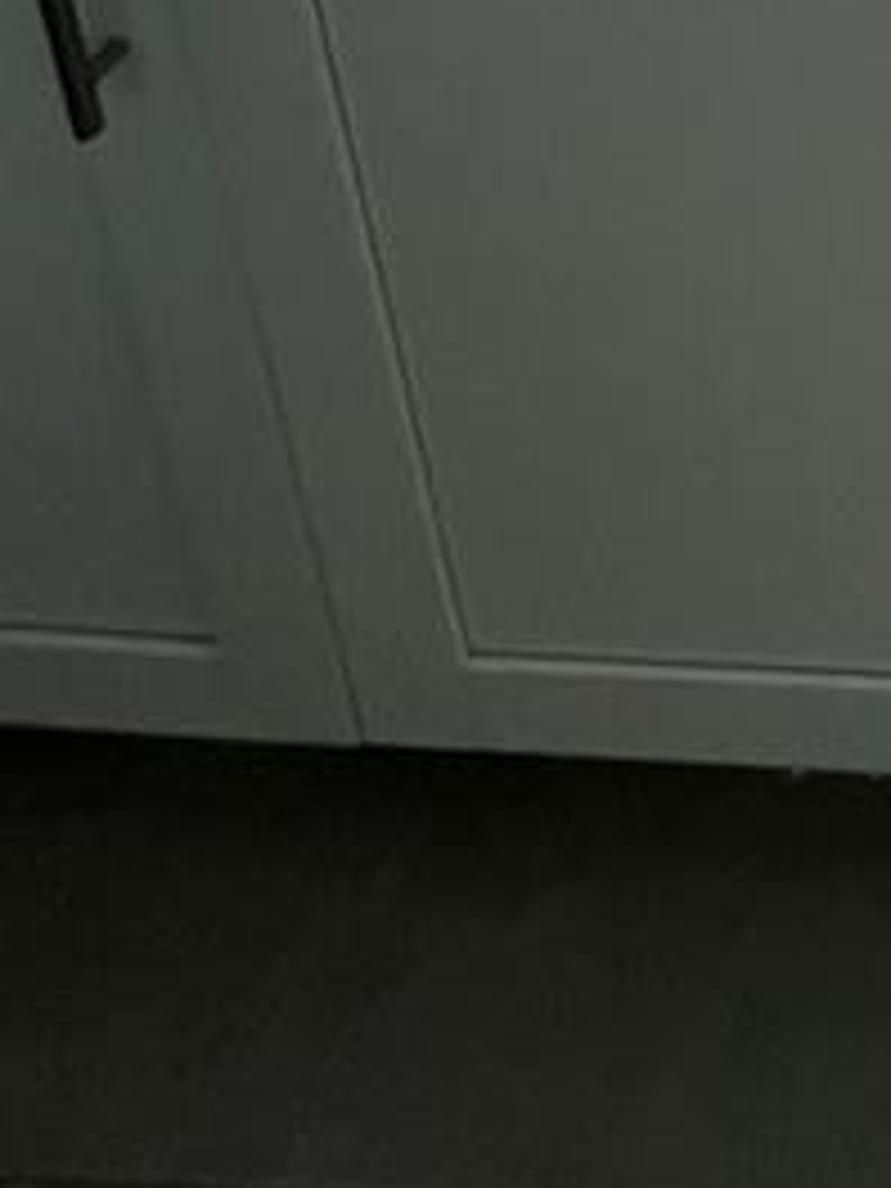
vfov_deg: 20.3
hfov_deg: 17.9
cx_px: 1737
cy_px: -1062
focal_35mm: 59
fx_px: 2025
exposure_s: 1/124
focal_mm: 1.57
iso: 32
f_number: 1.8
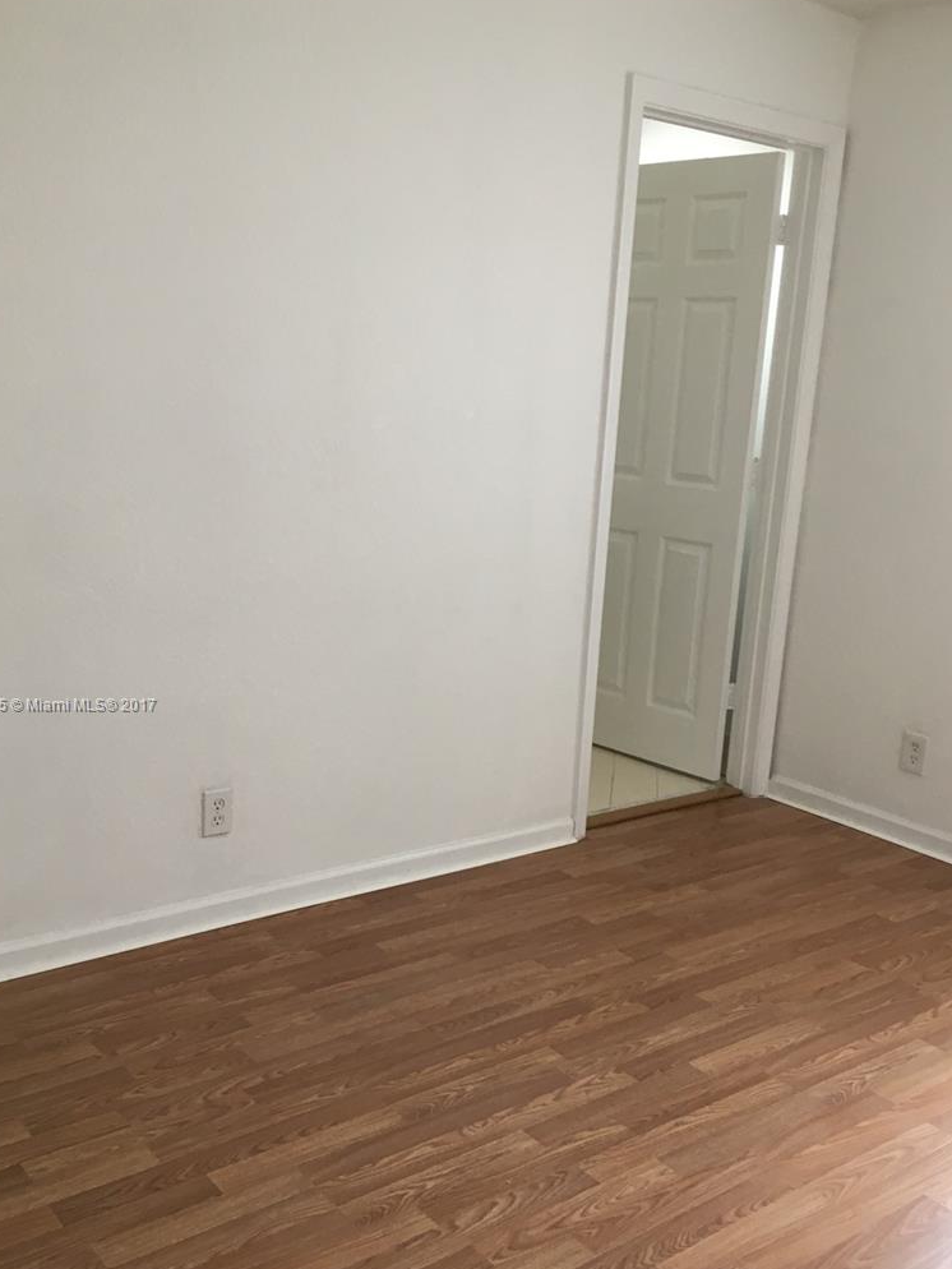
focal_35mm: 35
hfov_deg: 40.7
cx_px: 496
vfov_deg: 52.5
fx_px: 1283
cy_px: 706
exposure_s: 1/30
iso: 64
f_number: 2.2
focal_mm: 4.15
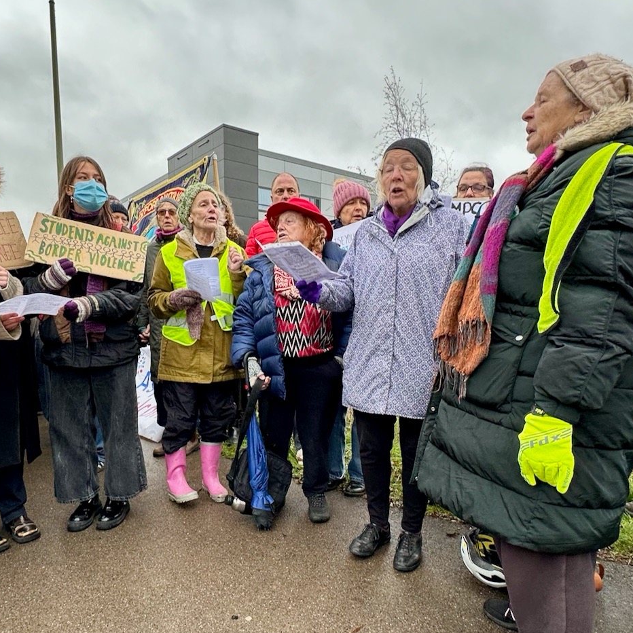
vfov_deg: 84.0
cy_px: 321
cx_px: 219
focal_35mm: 17
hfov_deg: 81.5
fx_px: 352
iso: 64
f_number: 2.2
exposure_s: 1/99
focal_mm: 2.22
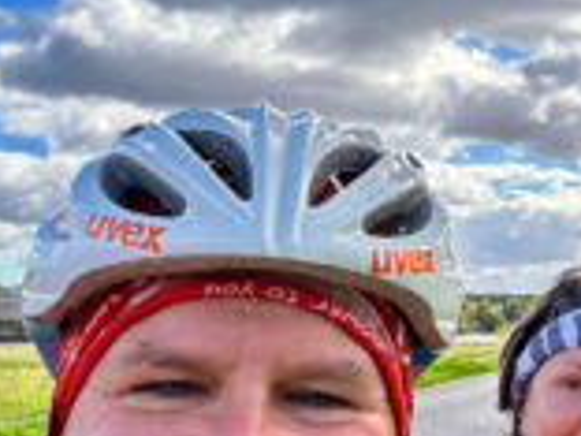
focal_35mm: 59
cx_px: 529
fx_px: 990
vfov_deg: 23.9
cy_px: 11
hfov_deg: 31.1
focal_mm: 2.69
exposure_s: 1/806
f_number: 1.9
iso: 25
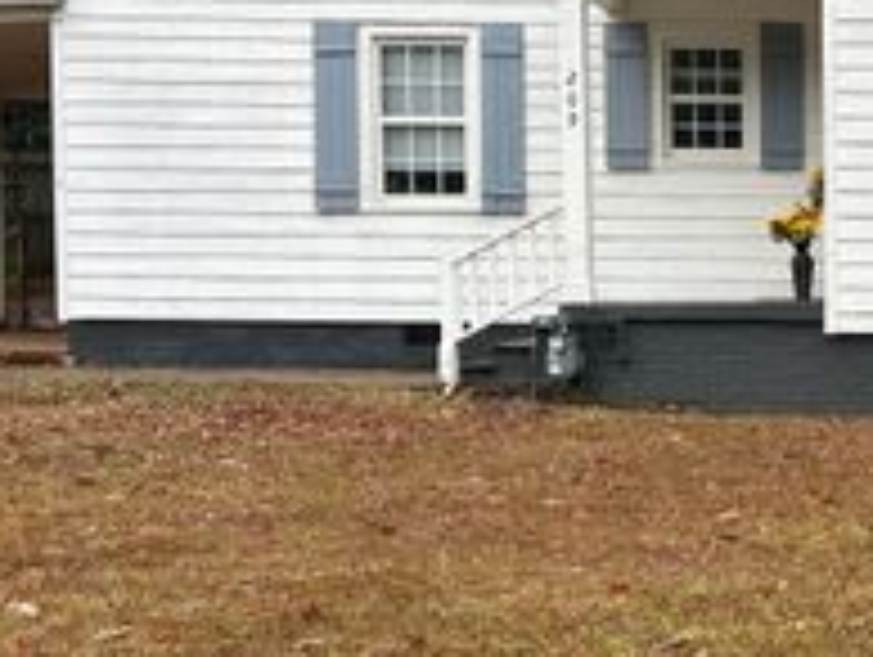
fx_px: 1692
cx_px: 1012
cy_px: 362
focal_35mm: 67
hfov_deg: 26.2
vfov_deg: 22.0
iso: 50
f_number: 1.5
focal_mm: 5.7
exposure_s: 1/344
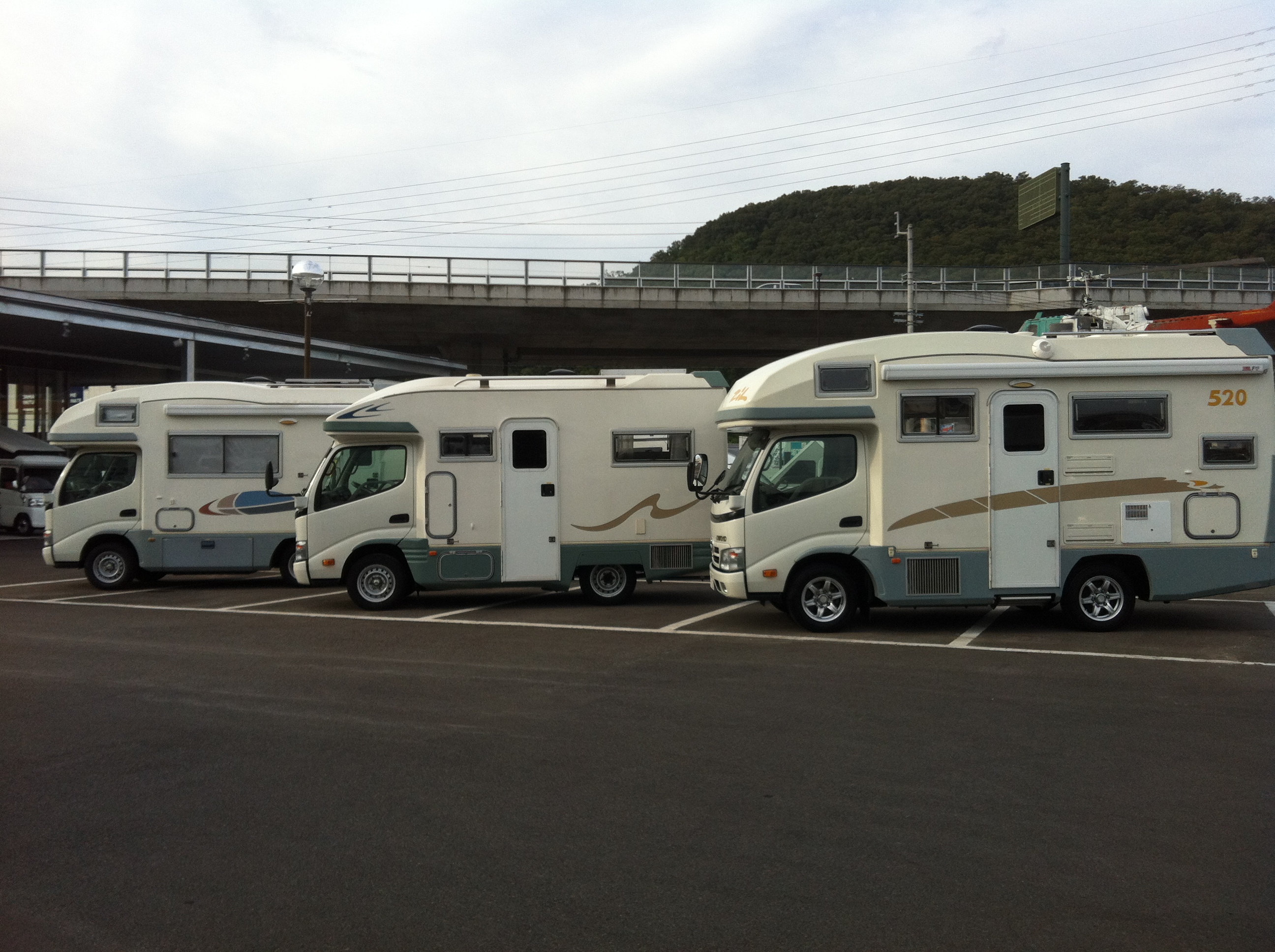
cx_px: 638
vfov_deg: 40.6
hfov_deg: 52.7
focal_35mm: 35
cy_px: 476
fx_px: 1287
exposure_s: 1/862
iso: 80
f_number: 2.8
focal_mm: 3.85
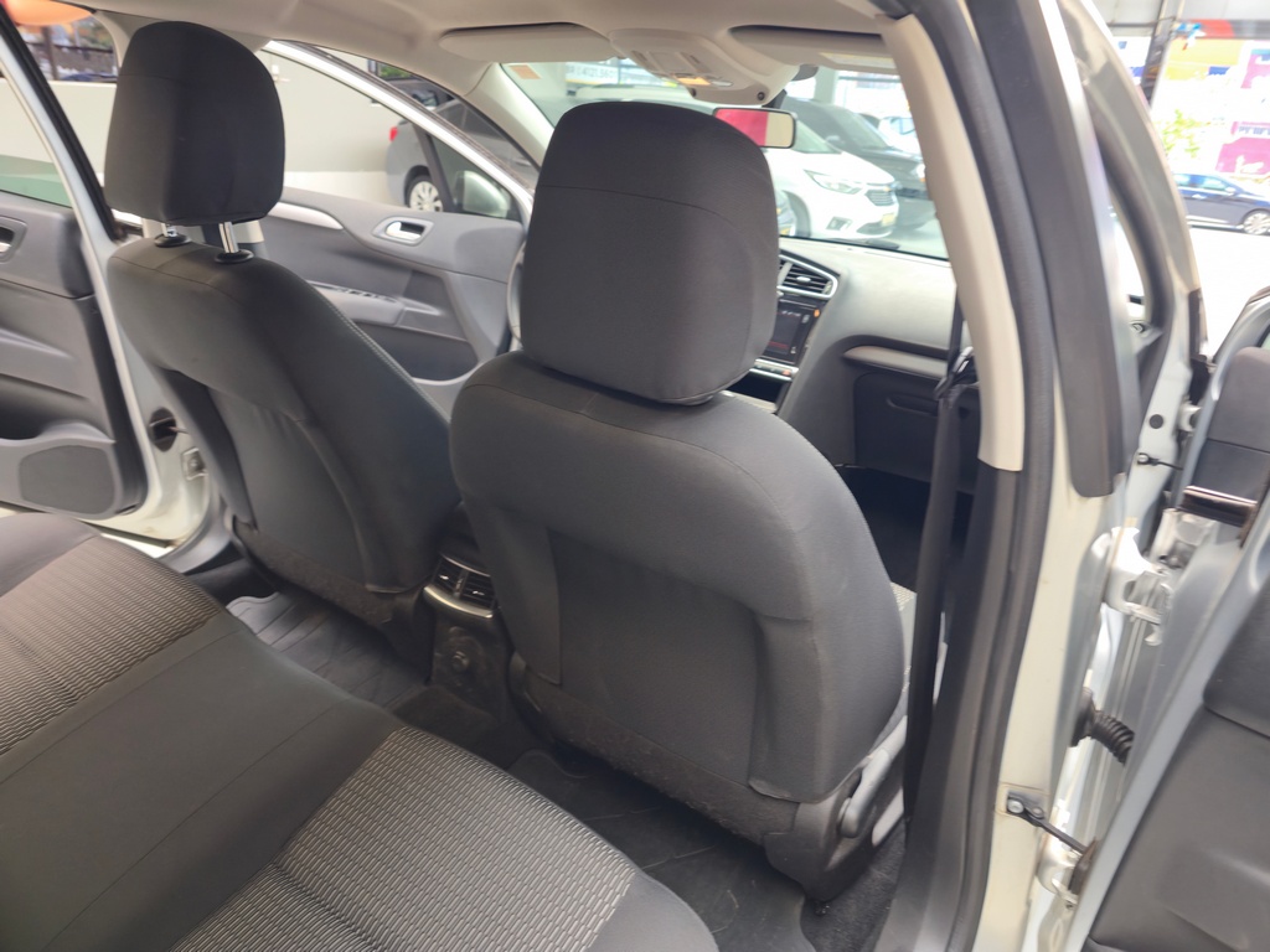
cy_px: 476
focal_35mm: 23
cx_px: 635
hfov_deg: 73.9
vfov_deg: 58.9
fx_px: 844
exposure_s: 1/60
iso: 40
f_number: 1.7
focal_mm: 6.3
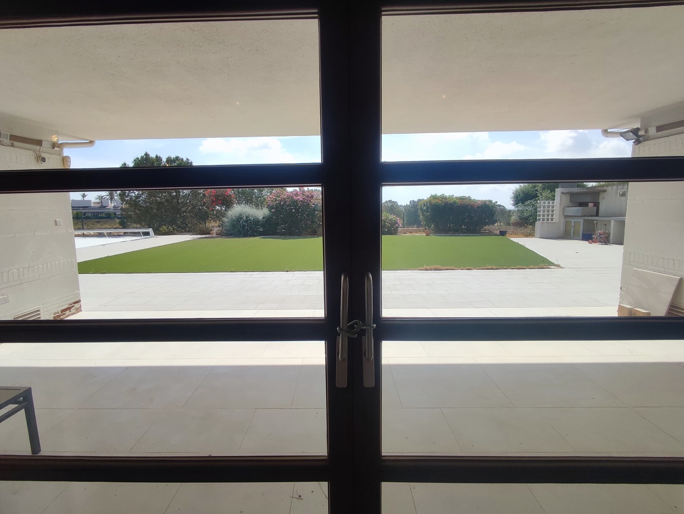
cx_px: 327
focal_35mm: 17
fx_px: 336
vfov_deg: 74.8
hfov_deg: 90.9
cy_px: 251
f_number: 2.2
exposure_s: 1/1301
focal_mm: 1.65
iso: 50
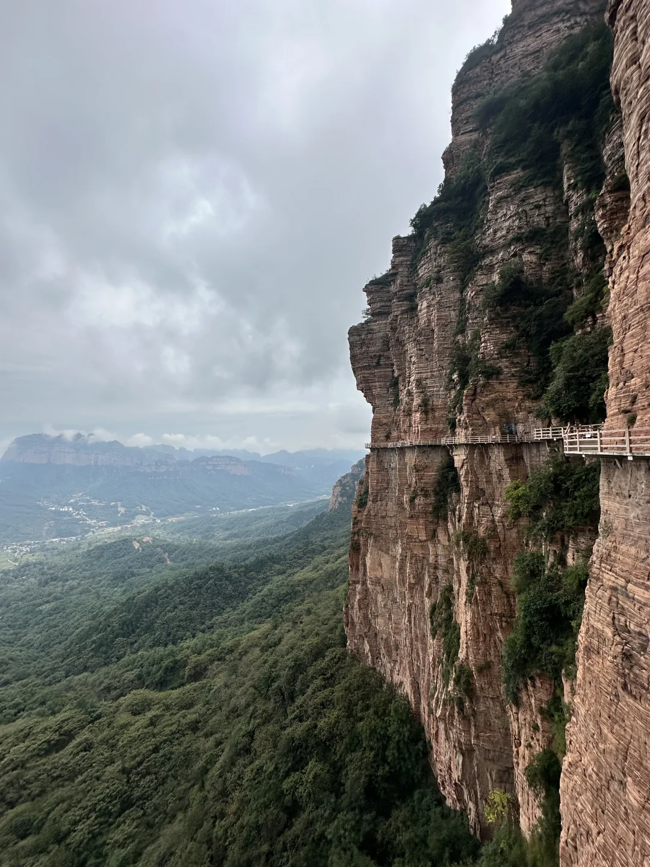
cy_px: 434
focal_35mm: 14
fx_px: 351
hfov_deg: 85.7
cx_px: 325
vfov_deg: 102.1
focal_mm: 2.22
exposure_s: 1/2257
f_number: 2.2
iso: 50
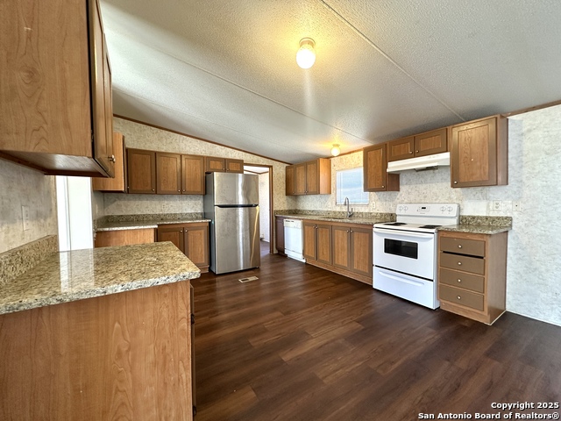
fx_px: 227
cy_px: 210
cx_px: 280
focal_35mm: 14
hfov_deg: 102.1
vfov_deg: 85.7
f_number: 2.2
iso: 200
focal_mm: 2.22
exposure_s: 1/60
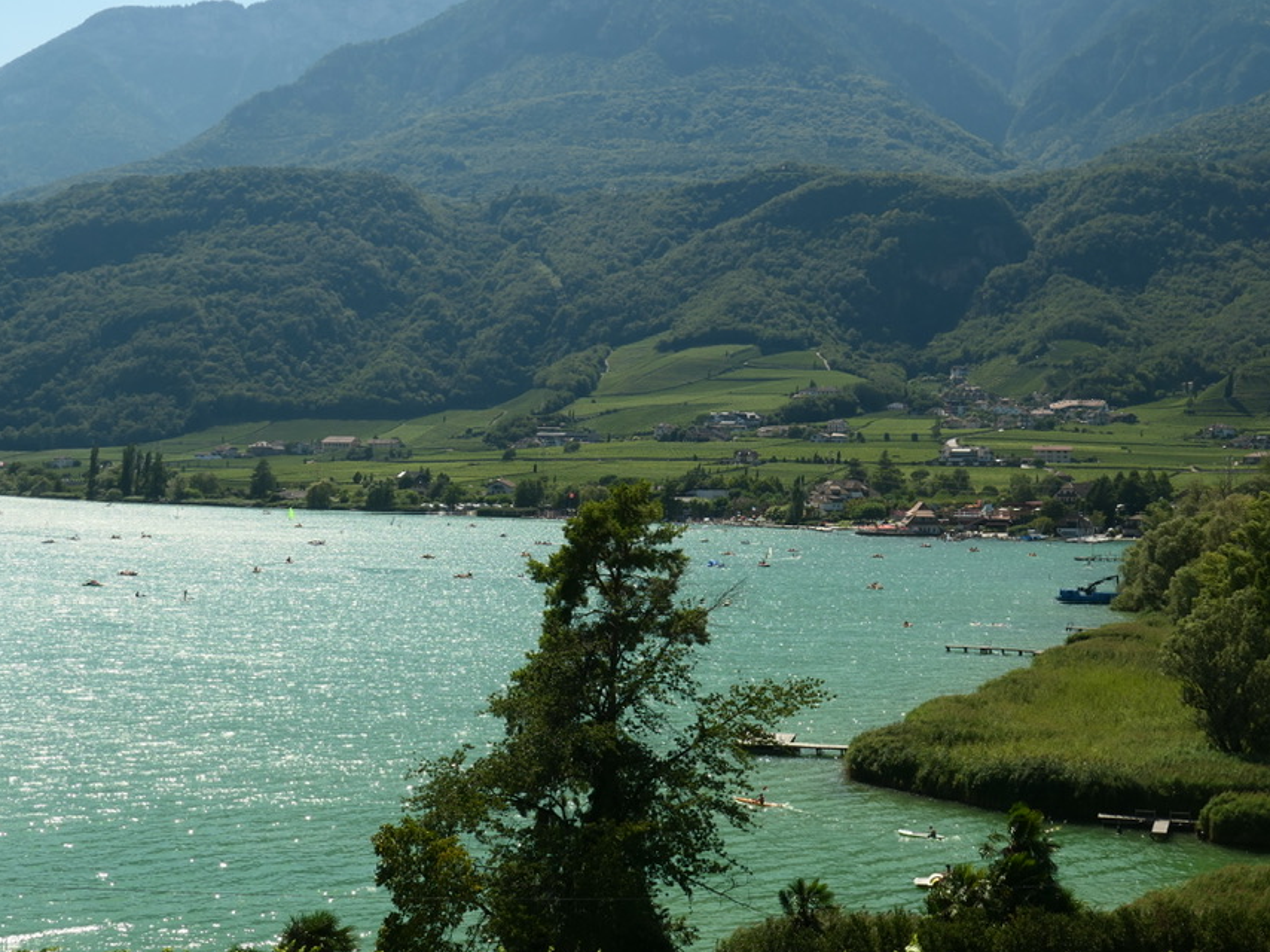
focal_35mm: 49
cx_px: 684
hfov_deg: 38.9
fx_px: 1797
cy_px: 441
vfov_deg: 29.7
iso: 125
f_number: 5
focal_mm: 12.5
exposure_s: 1/1000
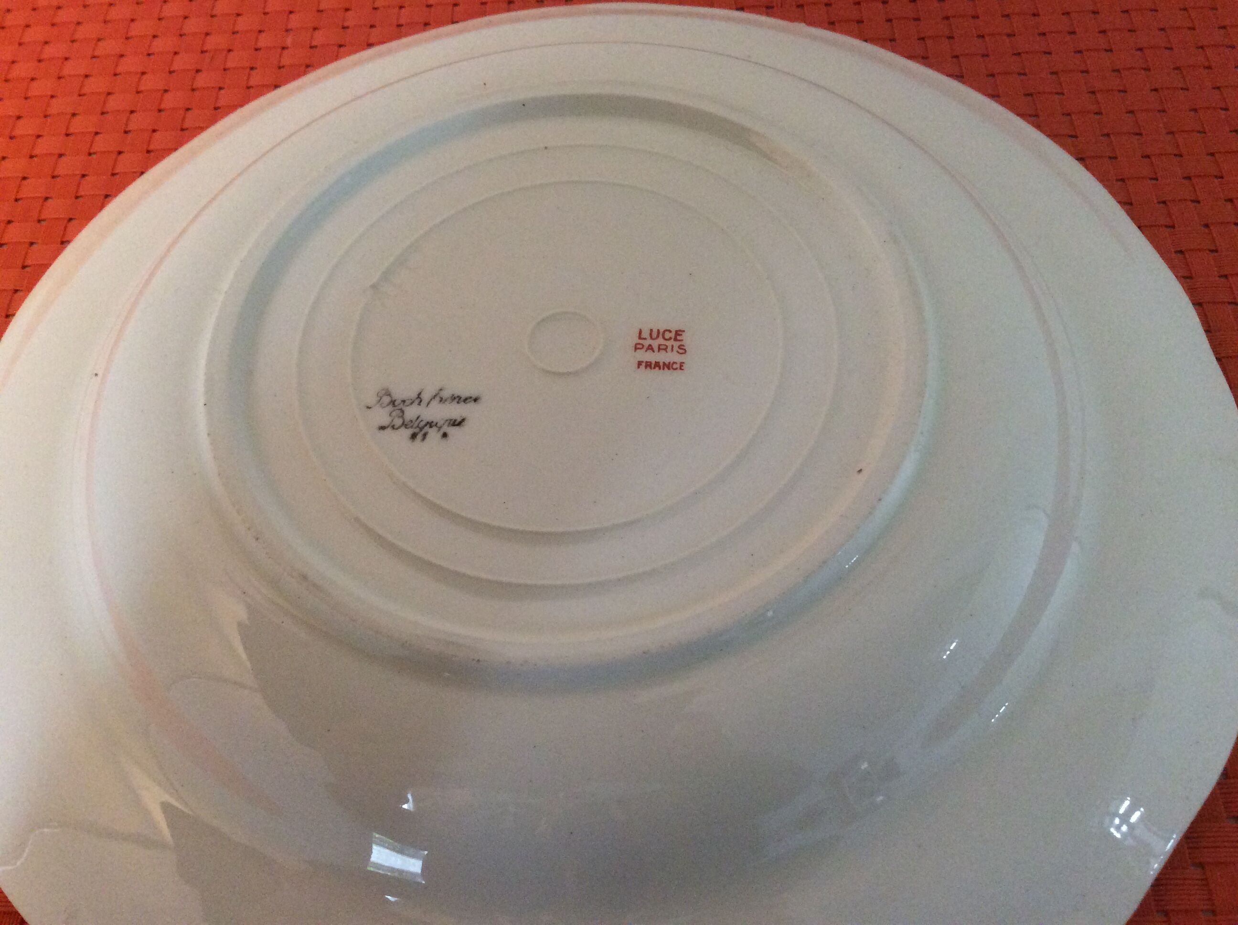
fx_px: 1143
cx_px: 619
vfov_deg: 44.1
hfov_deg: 56.9
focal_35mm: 32
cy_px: 462
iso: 200
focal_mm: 3.3
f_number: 2.4
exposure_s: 1/25
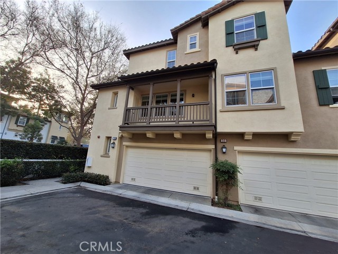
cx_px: 169
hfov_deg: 106.2
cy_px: 127
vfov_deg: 89.9
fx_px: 127
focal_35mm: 13
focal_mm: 1.74
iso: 40
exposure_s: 1/388
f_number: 2.2
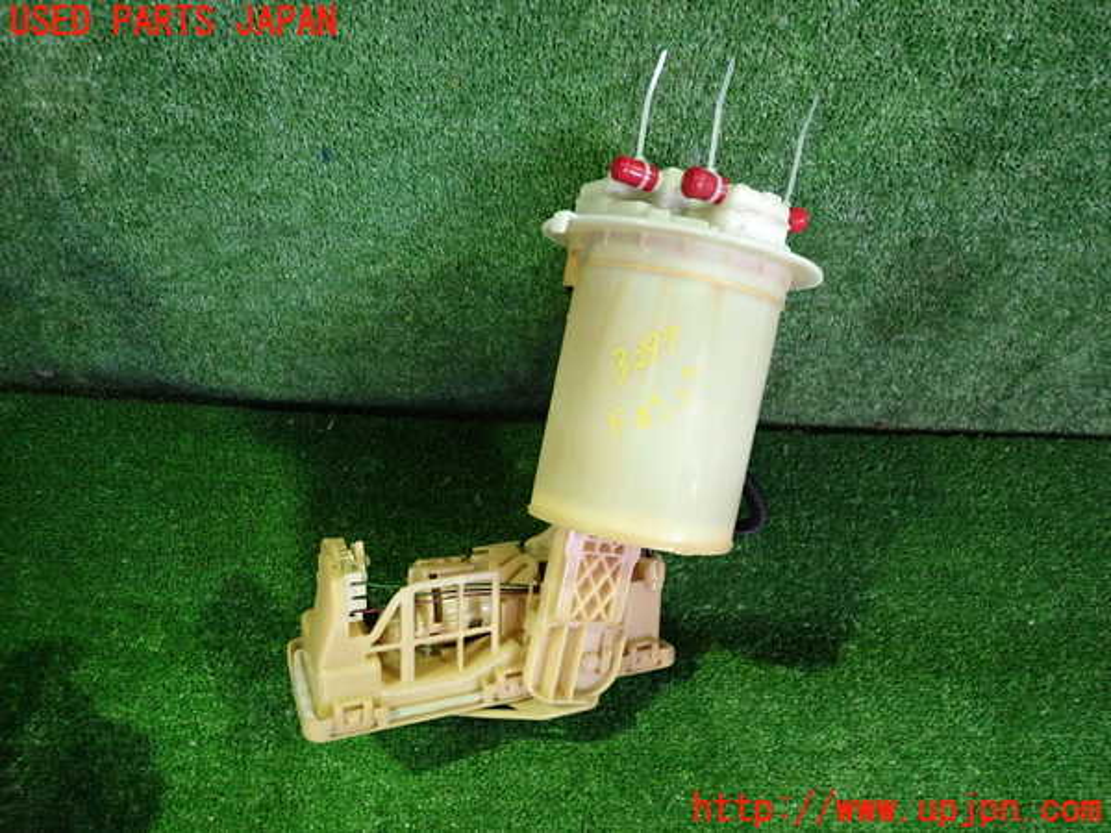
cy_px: 416
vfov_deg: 54.9
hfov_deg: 69.4
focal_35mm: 25
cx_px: 556
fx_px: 802
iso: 800
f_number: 2
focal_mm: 4.5
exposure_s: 1/30
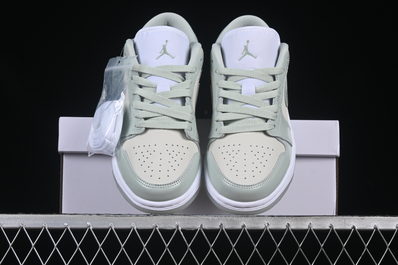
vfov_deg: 18.2
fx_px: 829
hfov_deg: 27.0
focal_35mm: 75
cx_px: 199
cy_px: 132
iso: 160
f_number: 8
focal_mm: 50
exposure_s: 1/80
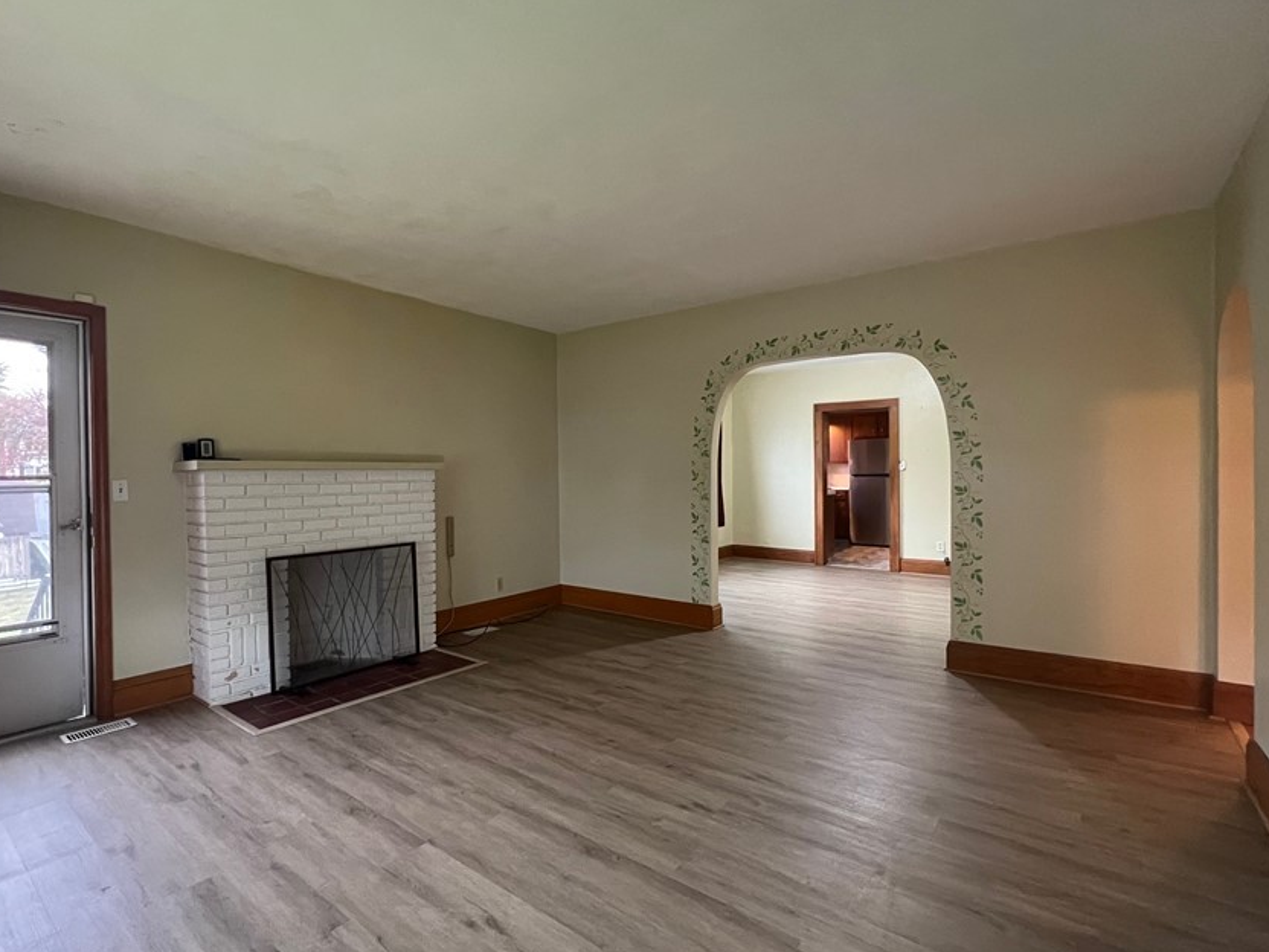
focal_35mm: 16
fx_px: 587
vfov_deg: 78.1
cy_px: 482
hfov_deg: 94.1
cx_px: 566
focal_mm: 1.57
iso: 800
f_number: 1.8
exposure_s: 1/60
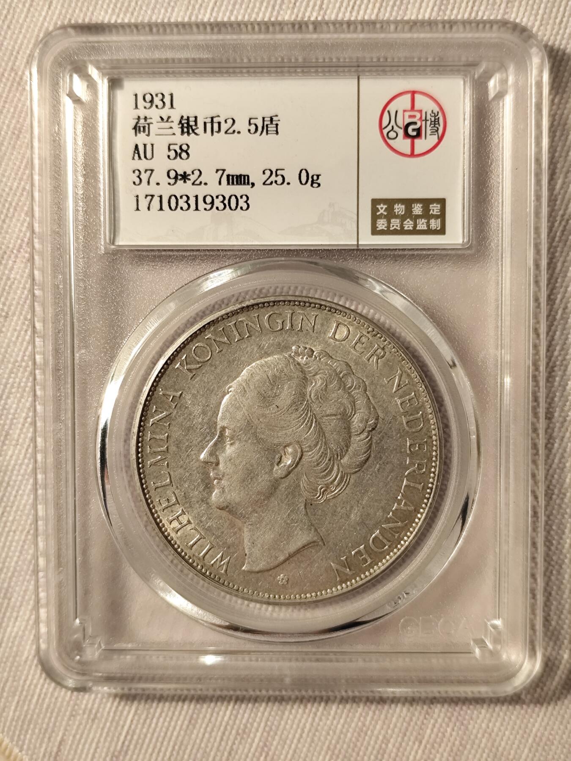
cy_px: 380
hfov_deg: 31.5
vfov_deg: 41.2
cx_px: 286
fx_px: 1012
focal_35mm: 46
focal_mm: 6.19
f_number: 1.65
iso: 500
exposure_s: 1/25
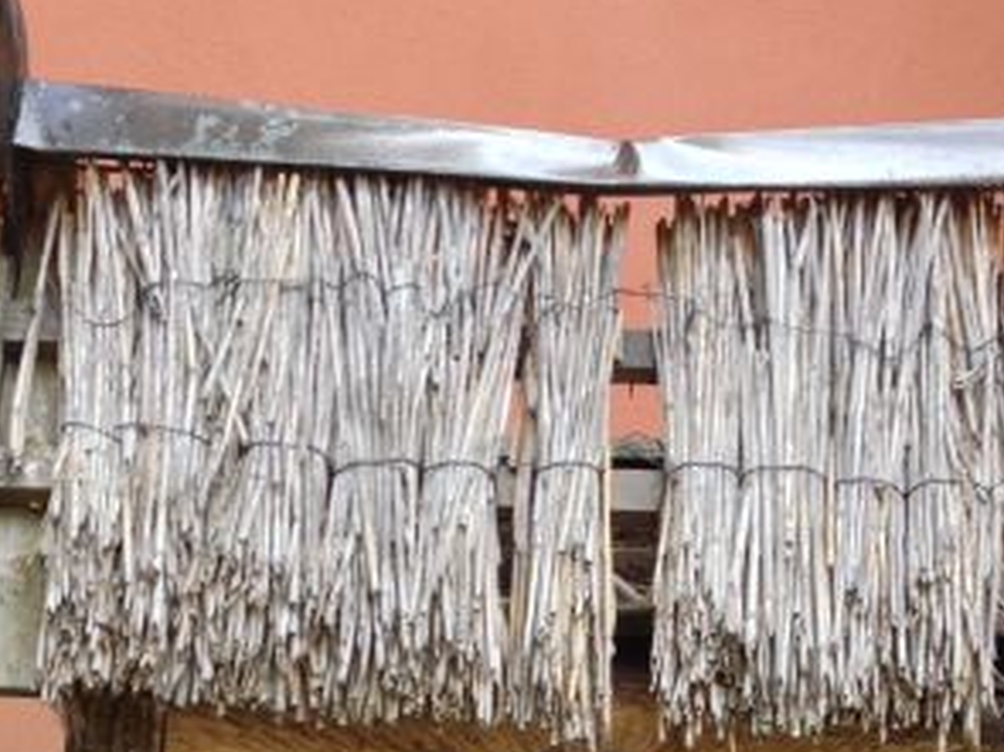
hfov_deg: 20.5
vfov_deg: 15.2
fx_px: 2754
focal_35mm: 95
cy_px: 786
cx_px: 756
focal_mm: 4.28
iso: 50
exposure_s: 1/211
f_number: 2.4
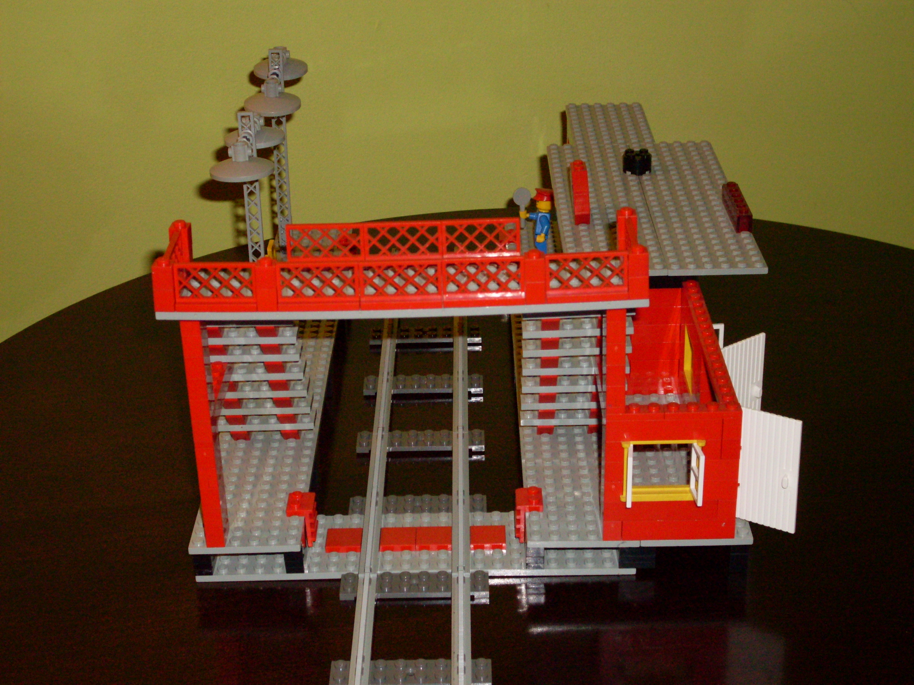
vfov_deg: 20.7
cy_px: 342
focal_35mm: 71
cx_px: 457
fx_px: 1875
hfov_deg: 27.4
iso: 200
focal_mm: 11.7
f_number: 3.7
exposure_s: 1/45
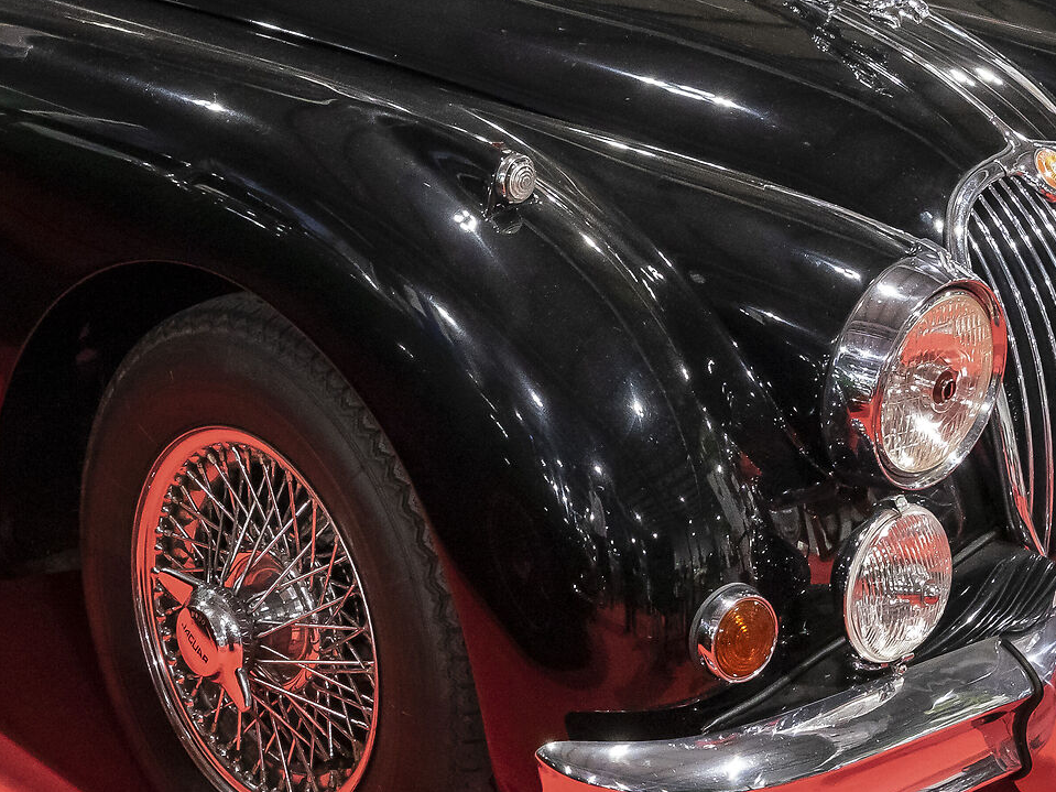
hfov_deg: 25.1
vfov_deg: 19.1
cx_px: 315
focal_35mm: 77
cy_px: 257
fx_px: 2349
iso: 3200
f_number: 8
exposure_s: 1/20
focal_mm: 32
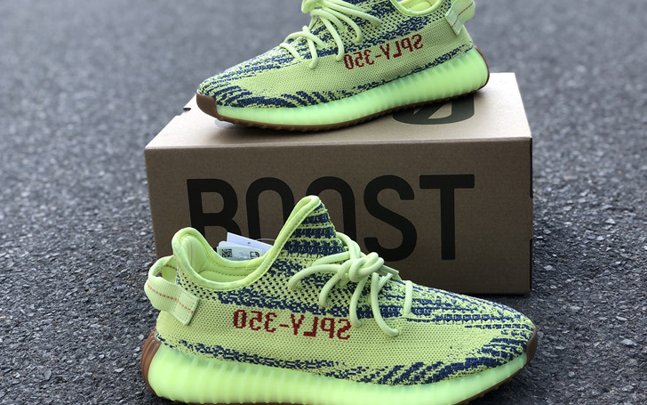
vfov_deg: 23.1
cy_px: 186
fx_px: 987
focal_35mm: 56
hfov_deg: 36.3
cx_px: 321
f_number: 2.4
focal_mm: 6
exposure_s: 1/120
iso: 20
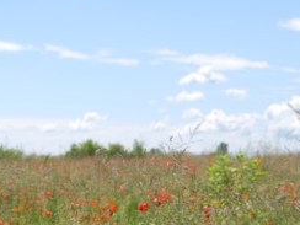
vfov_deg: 10.5
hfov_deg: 14.0
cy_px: 167
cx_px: 130
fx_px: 1218
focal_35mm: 141
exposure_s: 1/250
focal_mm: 31
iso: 100
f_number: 8
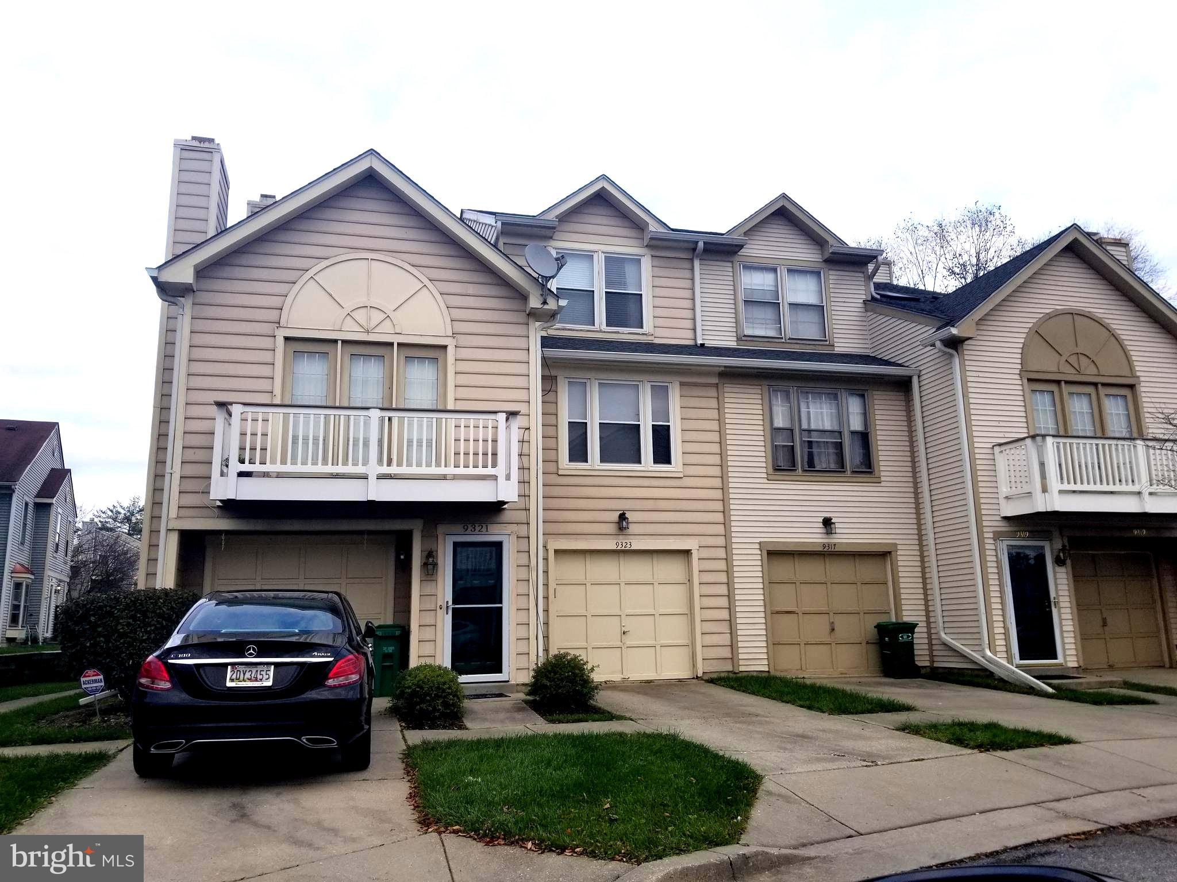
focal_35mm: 26
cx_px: 588
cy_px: 441
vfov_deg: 53.1
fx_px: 884
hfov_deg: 67.3
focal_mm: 4.25
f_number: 1.7
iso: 50
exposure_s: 1/528
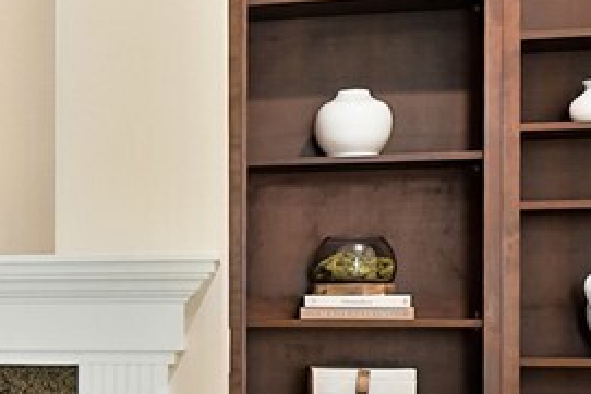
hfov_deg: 16.4
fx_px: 1642
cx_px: -538
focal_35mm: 100
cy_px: 433
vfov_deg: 13.4
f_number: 7.1
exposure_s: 1.6
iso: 200
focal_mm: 16
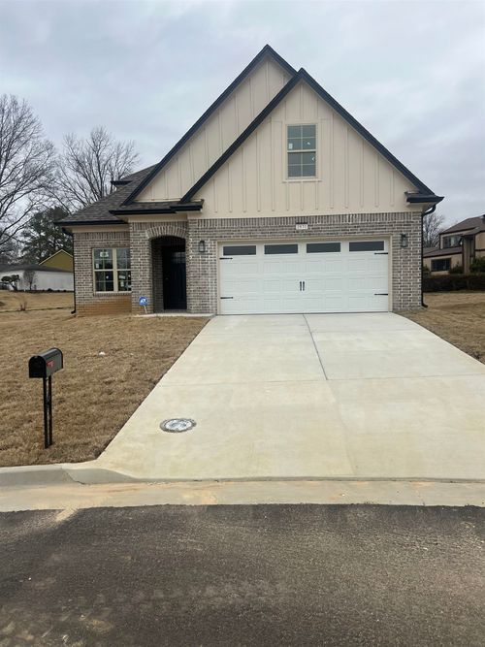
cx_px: 242
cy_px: 324
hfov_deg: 53.0
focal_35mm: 26
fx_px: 486
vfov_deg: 67.3
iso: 50
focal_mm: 5.7
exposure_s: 1/1311
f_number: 1.5
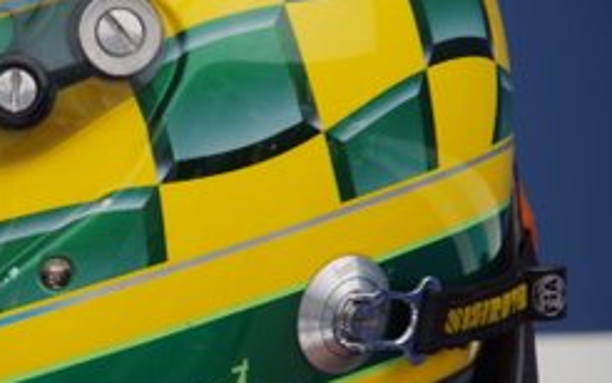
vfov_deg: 2.8
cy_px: 199
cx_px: 30
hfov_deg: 4.5
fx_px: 7743
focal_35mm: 464
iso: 320
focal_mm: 155
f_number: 6
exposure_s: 1/500
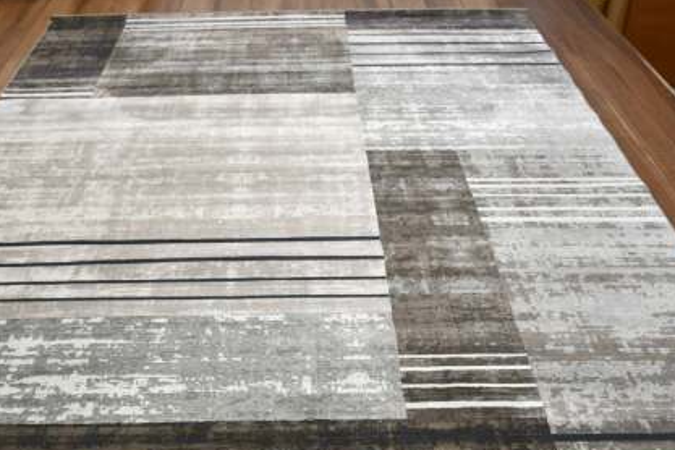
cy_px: 327
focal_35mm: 46
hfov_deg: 42.6
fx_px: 862
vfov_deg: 28.9
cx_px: 278
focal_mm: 20
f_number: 4
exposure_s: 1/250
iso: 400
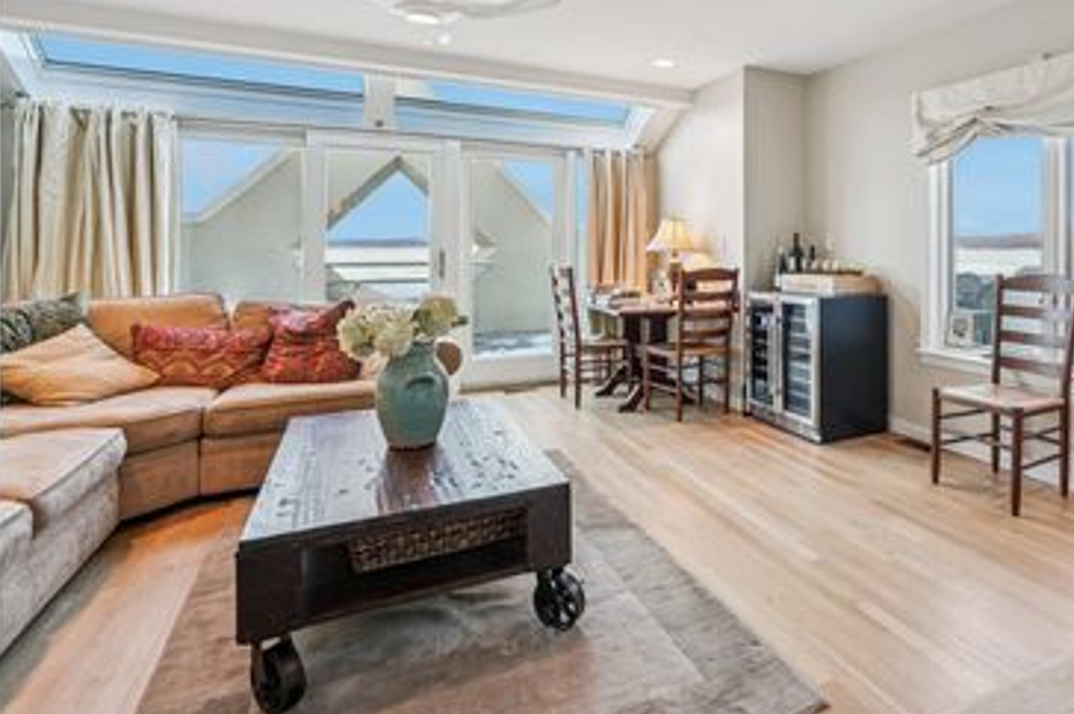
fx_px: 656
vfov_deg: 56.2
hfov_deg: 76.0
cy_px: 252
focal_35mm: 22
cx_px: 723
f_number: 8
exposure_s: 1/15
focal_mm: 16
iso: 400
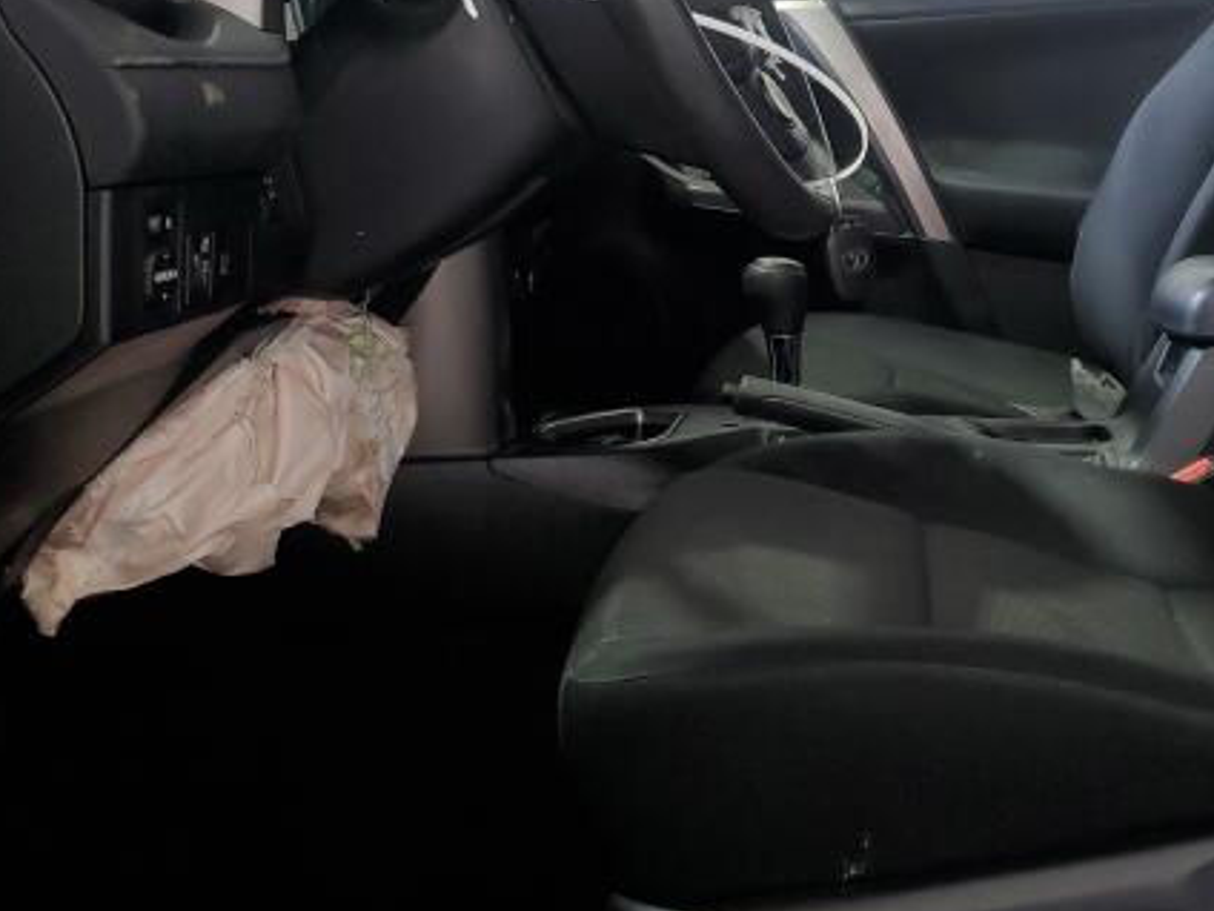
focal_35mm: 49
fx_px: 1718
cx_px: 945
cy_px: 244
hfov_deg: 37.7
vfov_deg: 29.3
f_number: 1.5
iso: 57
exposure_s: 1/60.2
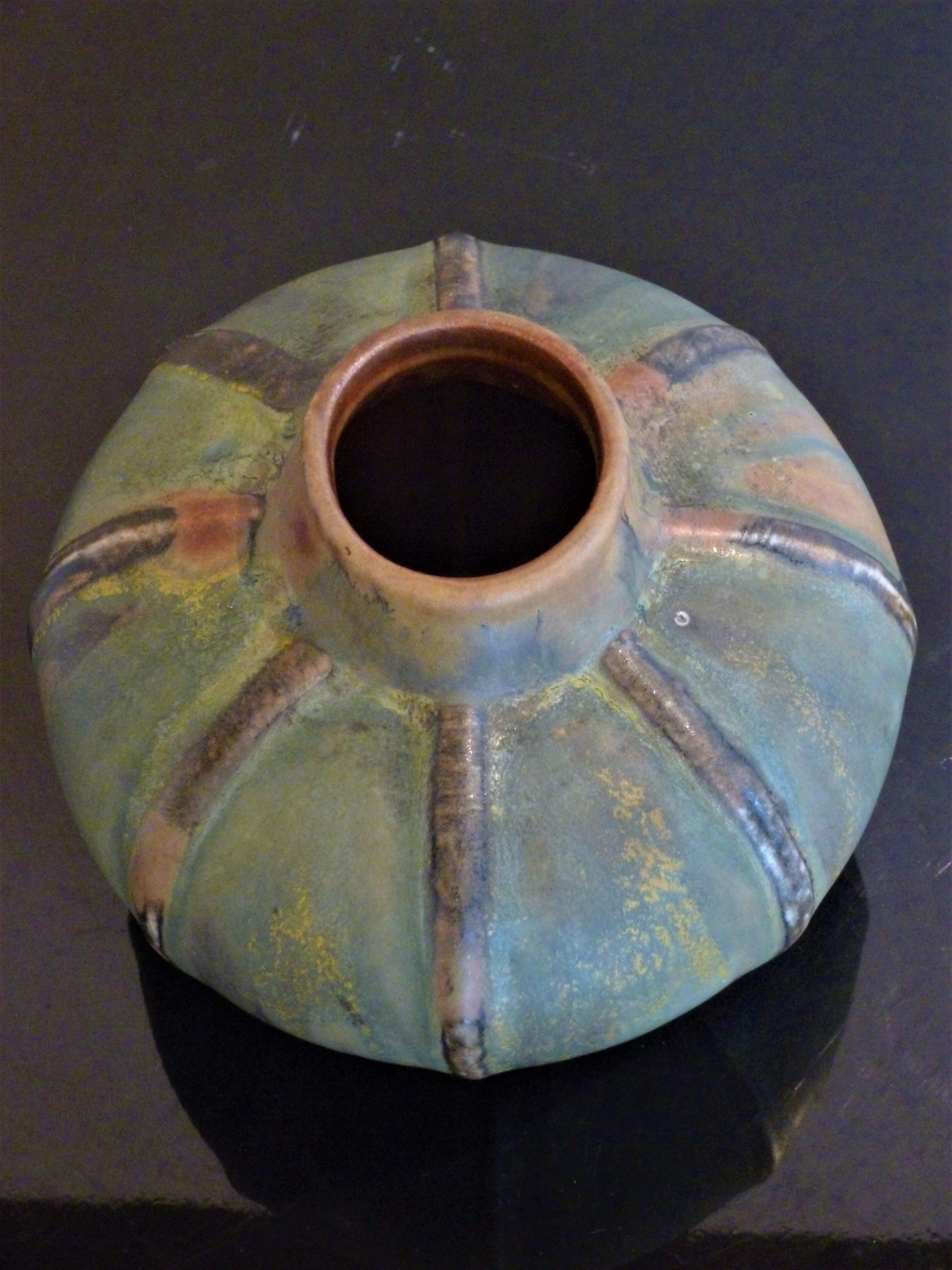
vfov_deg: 22.8
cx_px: 476
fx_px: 3154
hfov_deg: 17.2
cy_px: 635
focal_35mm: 86
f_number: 5
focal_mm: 15.3
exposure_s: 1/4
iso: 640
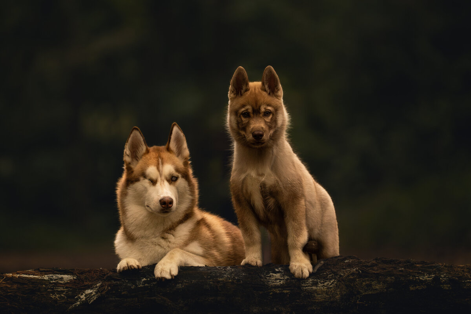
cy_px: 157
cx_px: 236
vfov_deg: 6.9
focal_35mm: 200
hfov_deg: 10.3
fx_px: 2616
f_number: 2.8
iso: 2500
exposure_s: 1/800
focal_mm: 200
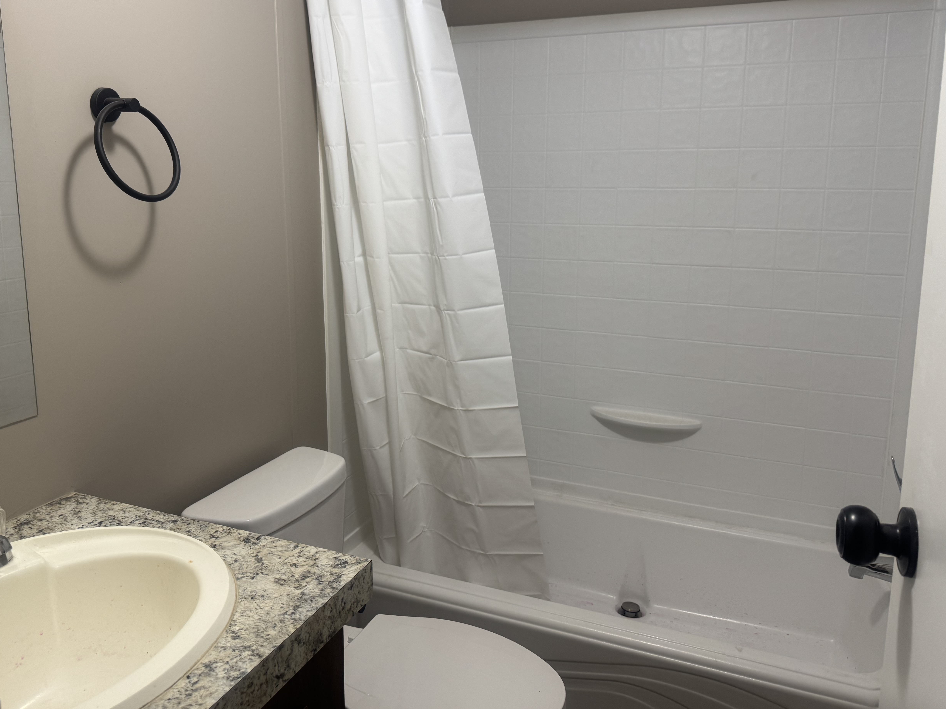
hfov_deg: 63.4
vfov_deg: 49.6
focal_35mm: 28
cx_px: 455
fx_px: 765
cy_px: 304
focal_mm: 6.76
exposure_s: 1/60
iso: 125
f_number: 1.78
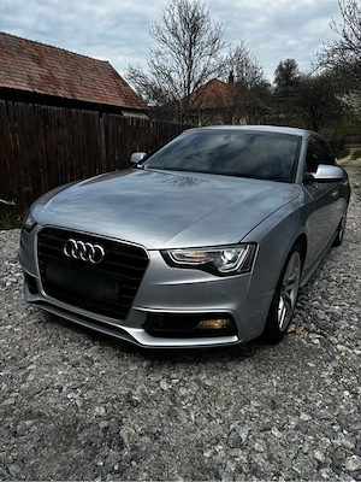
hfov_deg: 53.1
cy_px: 241
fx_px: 362
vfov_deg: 67.3
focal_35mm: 26
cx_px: 180
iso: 50
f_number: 1.6
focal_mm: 5.96
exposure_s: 1/3106
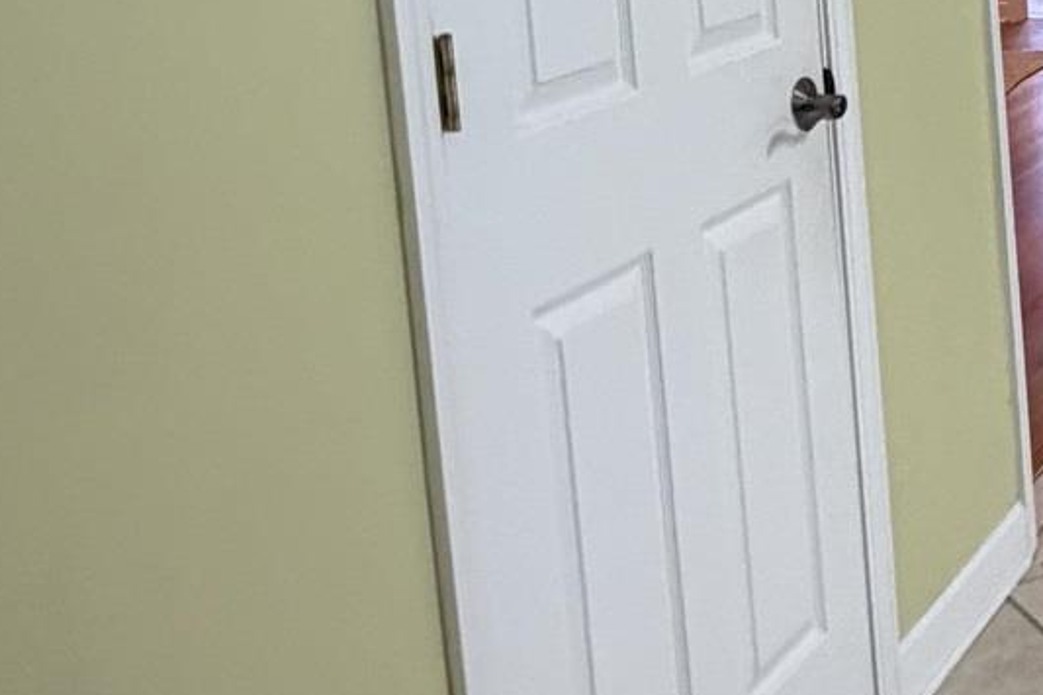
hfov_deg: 29.4
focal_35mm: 63
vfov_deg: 20.7
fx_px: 1825
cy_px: -43
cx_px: 1082
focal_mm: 2.22
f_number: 2.2
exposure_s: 1/120
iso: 320
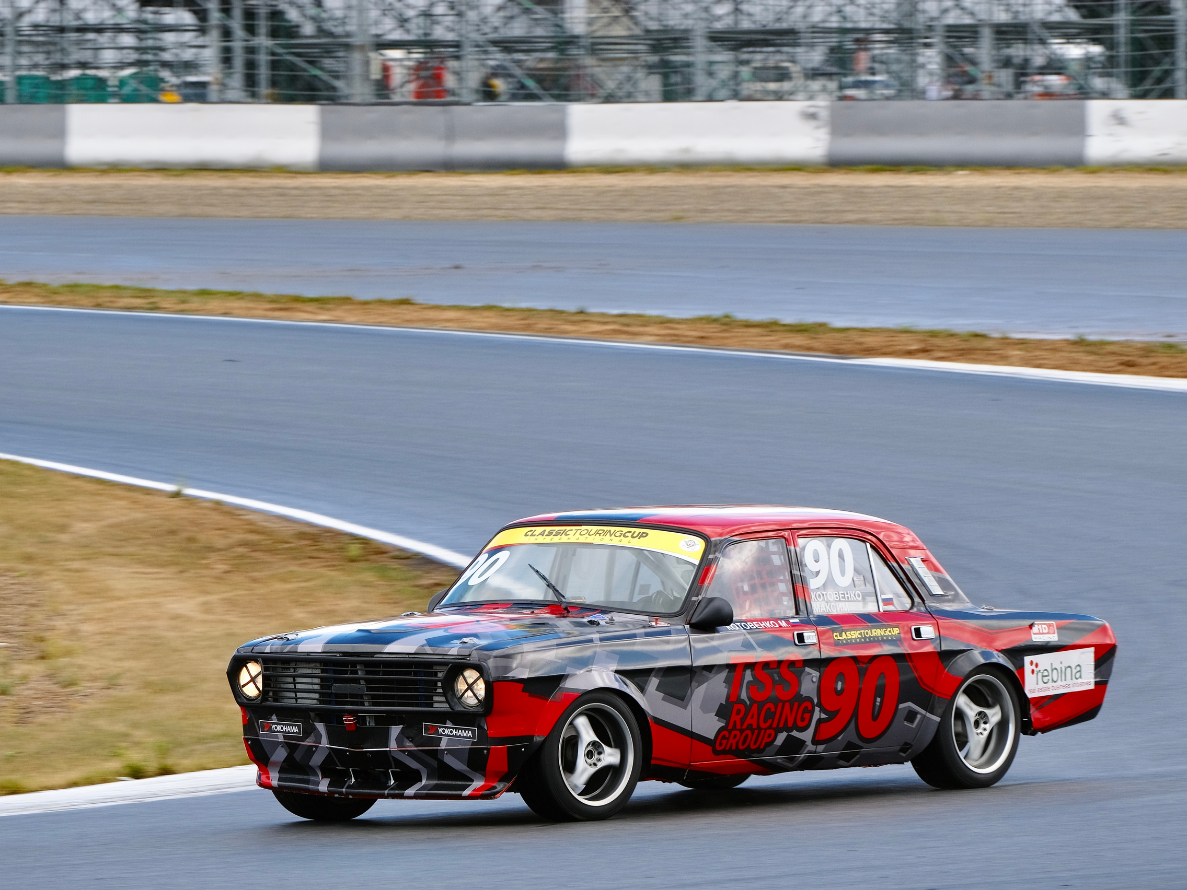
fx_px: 8883
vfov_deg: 5.7
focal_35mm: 259
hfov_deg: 7.6
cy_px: 445
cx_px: 570
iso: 160
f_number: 8
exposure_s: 1/250
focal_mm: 159
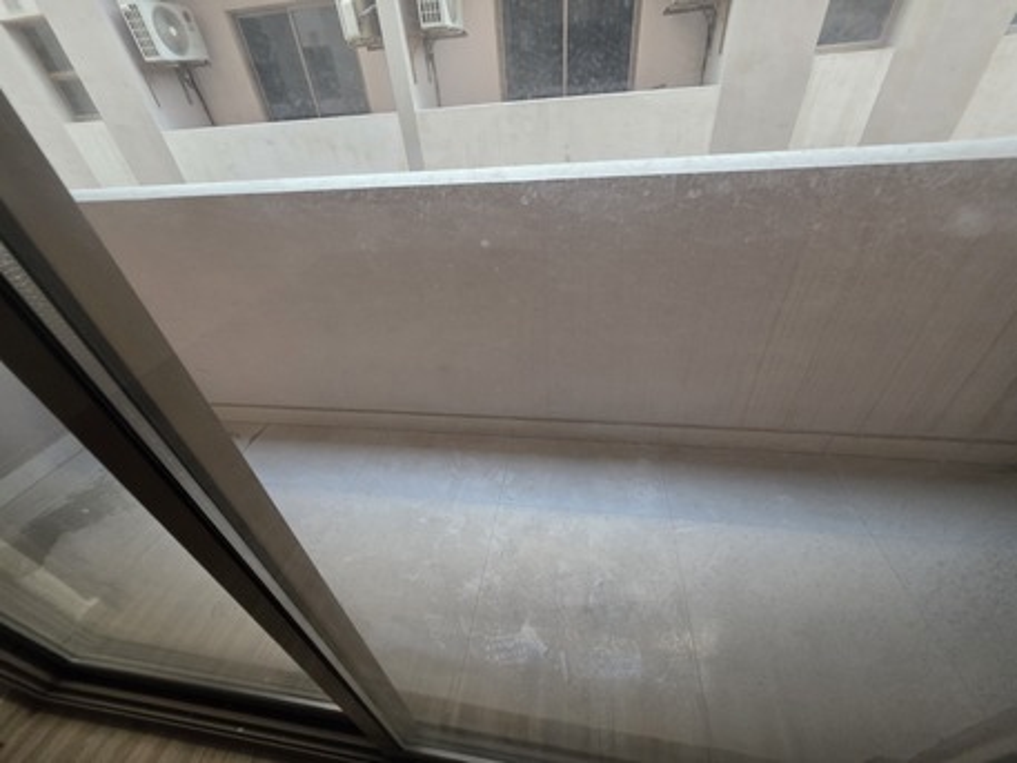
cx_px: 508
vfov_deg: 89.9
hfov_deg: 106.2
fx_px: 382
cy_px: 382
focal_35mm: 13
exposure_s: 1/50
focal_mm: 2.2
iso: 250
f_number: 1.9
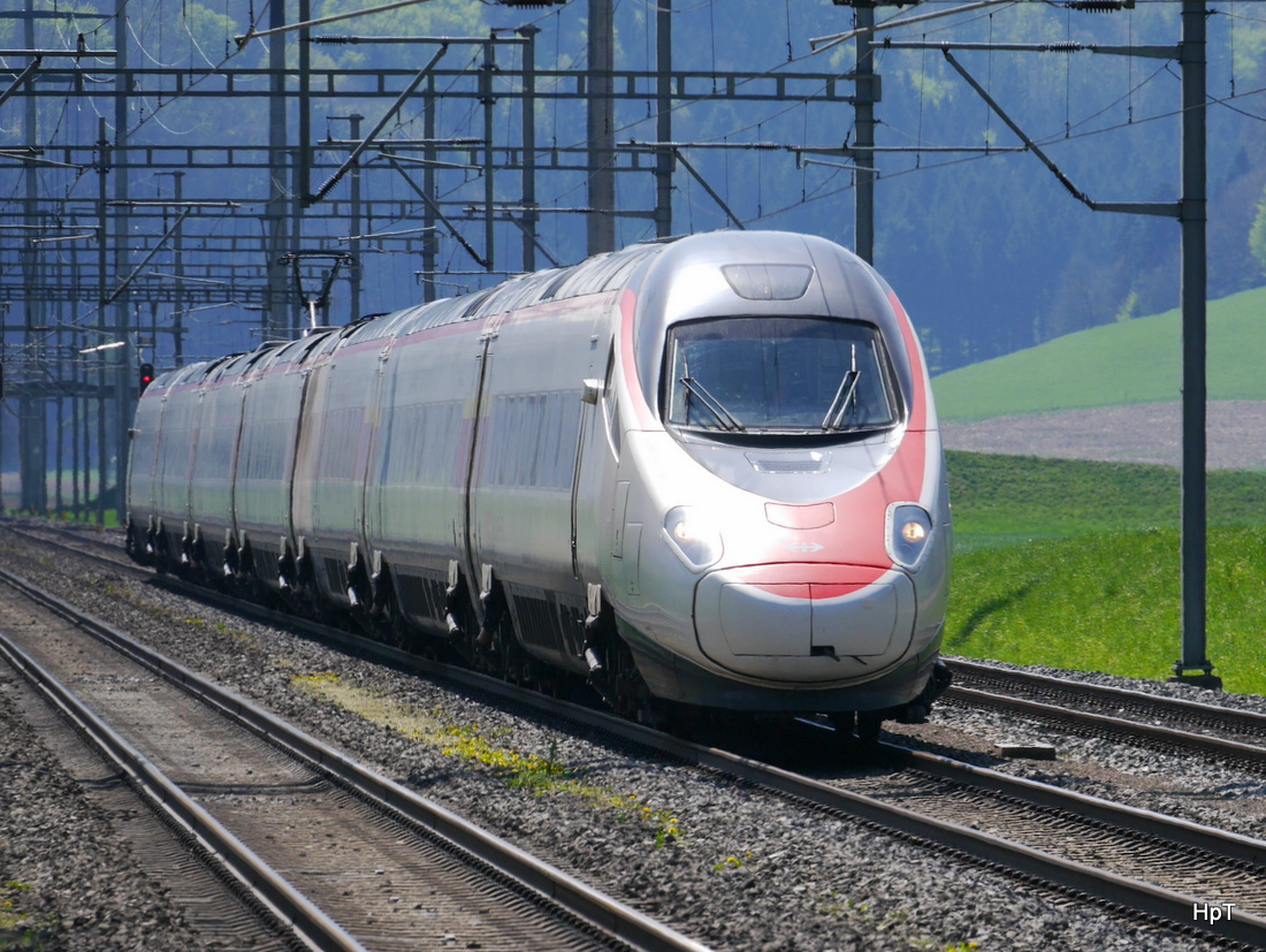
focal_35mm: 268
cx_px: 633
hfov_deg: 7.4
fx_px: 9810
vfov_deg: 5.6
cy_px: 476
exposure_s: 1/640
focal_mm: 134
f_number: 6.3
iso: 160
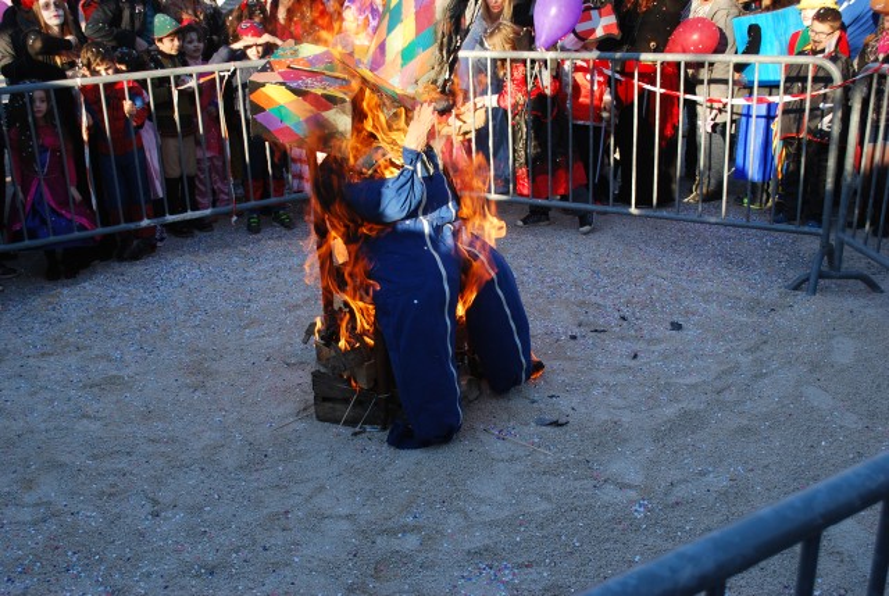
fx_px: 890
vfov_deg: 37.0
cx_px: 444
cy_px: 298
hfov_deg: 53.1
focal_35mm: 36
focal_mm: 24
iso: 160
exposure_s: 1/125
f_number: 5.6
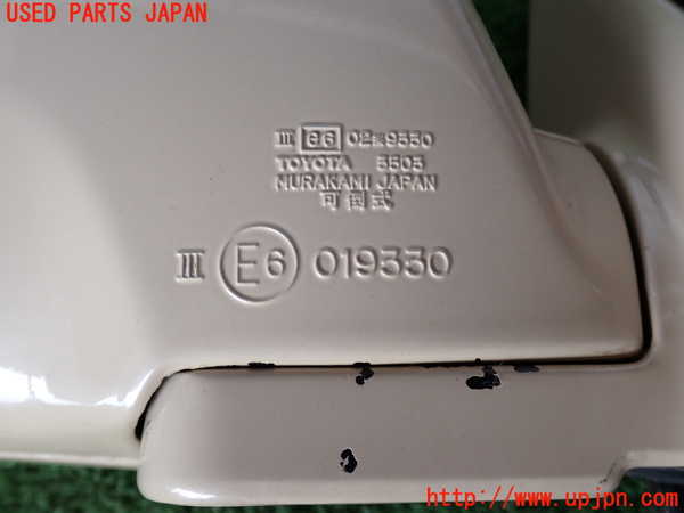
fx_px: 711
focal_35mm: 36
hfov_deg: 51.4
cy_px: 256
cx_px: 342
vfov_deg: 39.7
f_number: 2.5
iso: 160
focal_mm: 6.37
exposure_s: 1/80
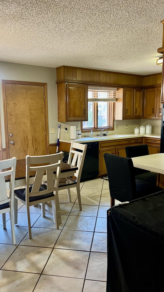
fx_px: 224
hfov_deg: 40.2
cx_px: 81
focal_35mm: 29
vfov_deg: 66.1
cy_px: 143
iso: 200
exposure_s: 1/60
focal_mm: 5.7
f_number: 1.5
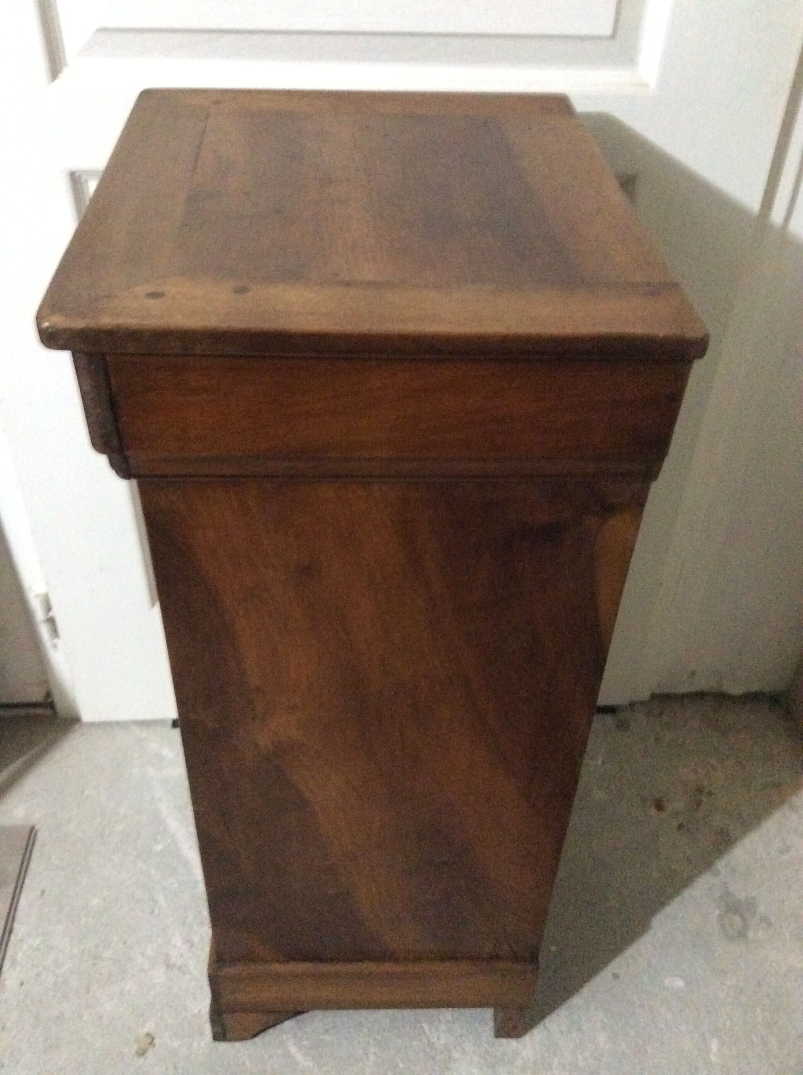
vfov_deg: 56.9
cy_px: 538
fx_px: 992
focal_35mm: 32
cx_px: 402
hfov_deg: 44.1
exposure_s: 1/17
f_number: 2.4
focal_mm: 3.3
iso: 500
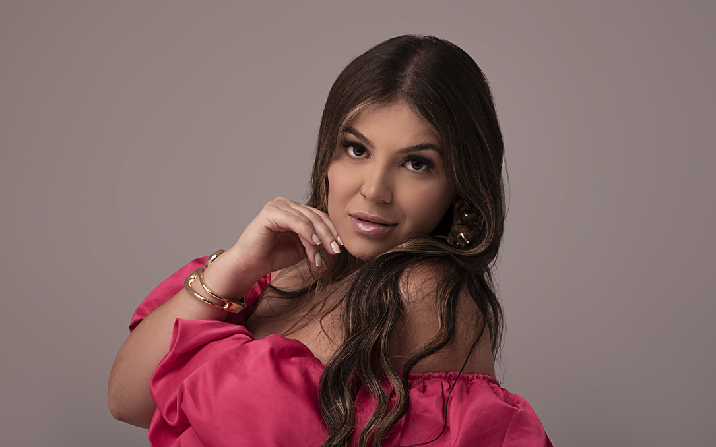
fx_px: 2420
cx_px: 335
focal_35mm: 124
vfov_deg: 10.6
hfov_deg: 16.8
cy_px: 213
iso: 500
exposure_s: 1/160
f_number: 18
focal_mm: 110
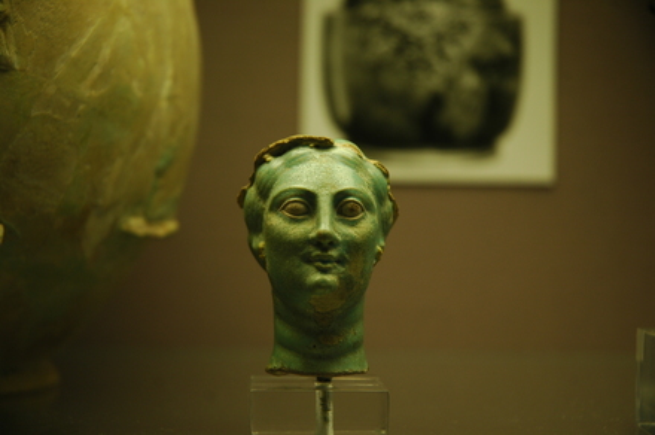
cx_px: 328
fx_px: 1908
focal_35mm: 105
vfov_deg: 13.0
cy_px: 218
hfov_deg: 19.5
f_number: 4.5
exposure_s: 1/50
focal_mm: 70
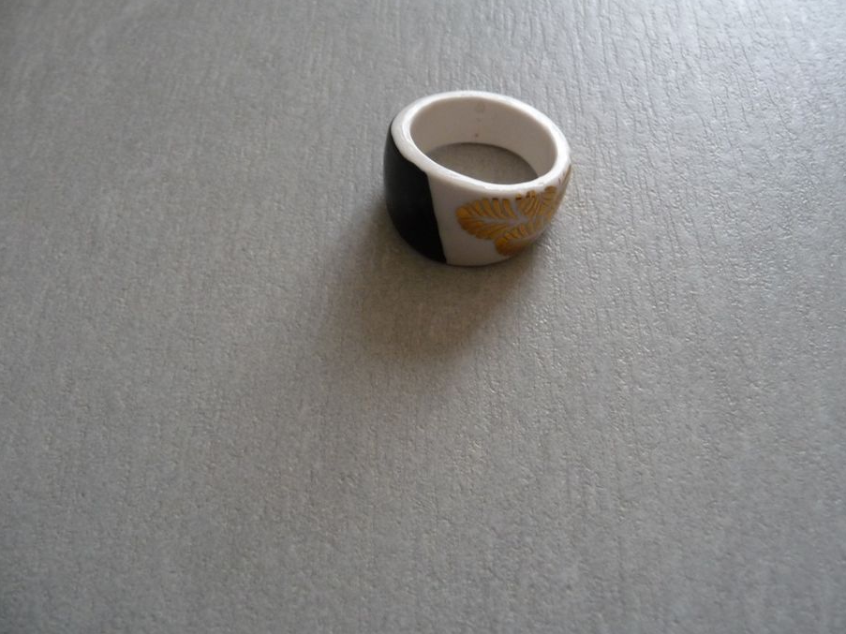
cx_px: 450
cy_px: 327
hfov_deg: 58.3
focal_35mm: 31
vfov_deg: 45.4
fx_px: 758
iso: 125
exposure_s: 1/30
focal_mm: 4.7
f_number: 3.3
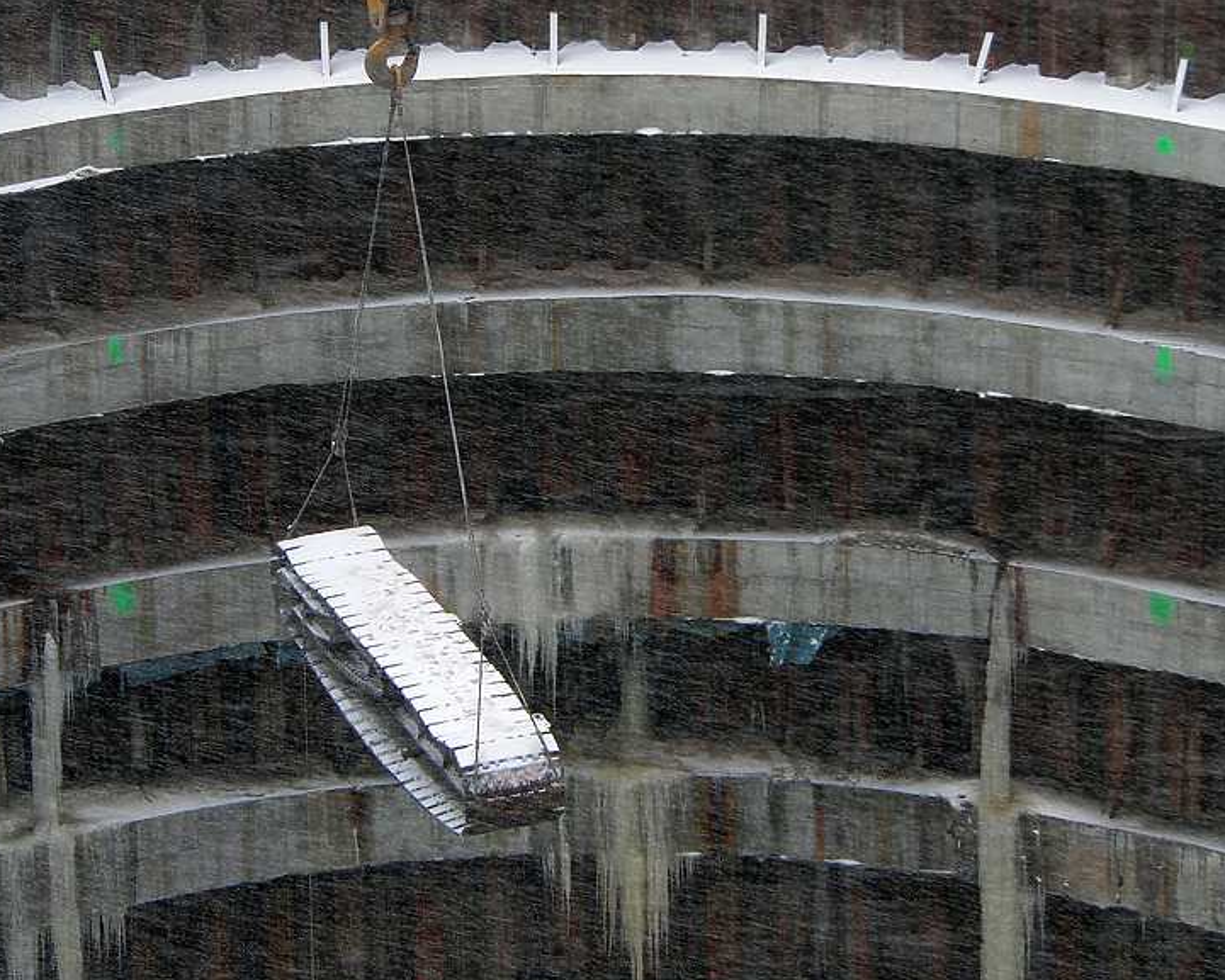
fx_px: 8920
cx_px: 610
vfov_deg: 6.3
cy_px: 429
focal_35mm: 246
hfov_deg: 7.9
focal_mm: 33.6
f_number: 4.6
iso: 80
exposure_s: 1/125
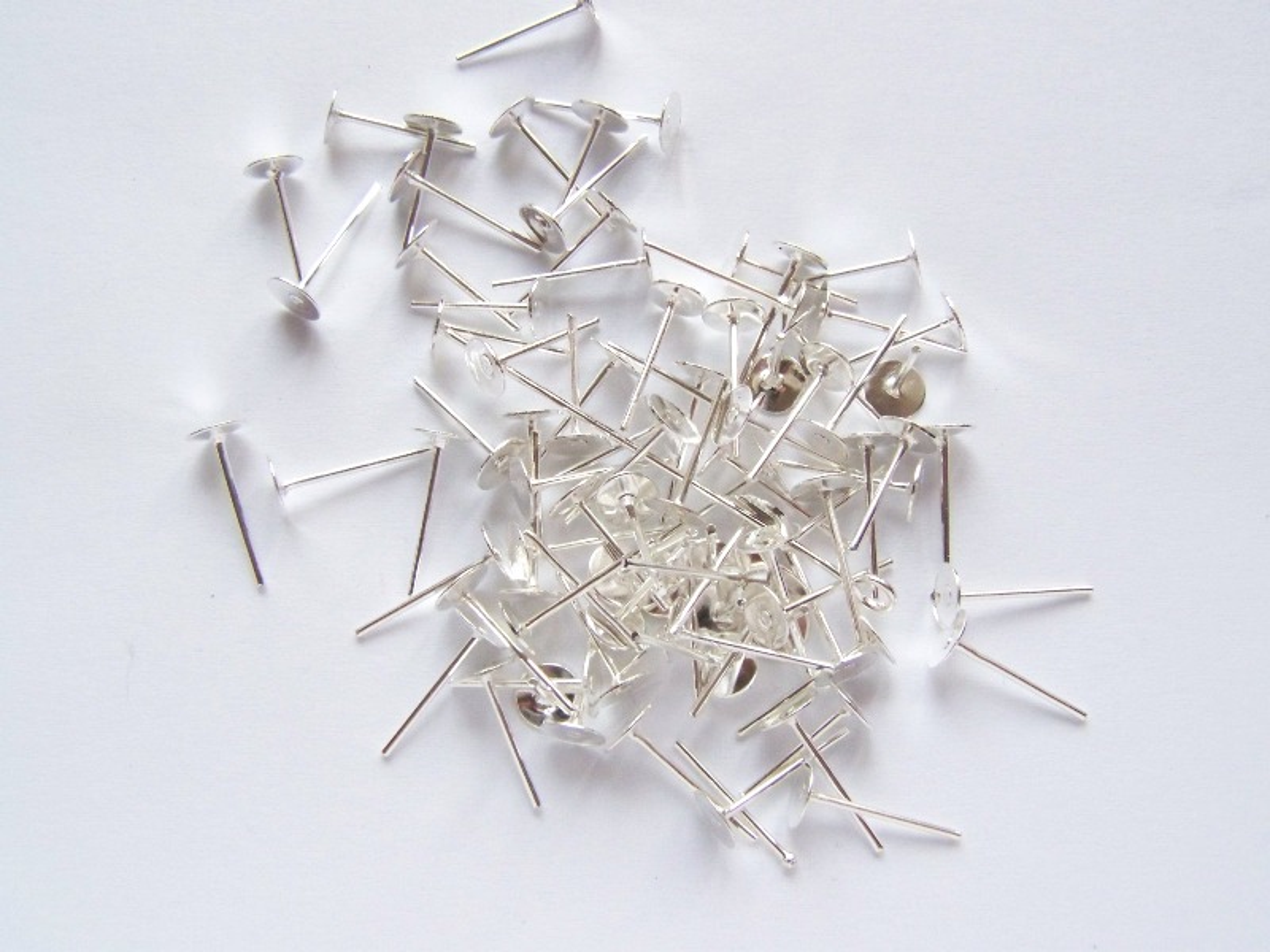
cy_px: 476
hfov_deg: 49.0
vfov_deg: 37.7
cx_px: 635
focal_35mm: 38
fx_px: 1394
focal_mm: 6.3
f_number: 6.3
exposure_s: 1/25
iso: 400
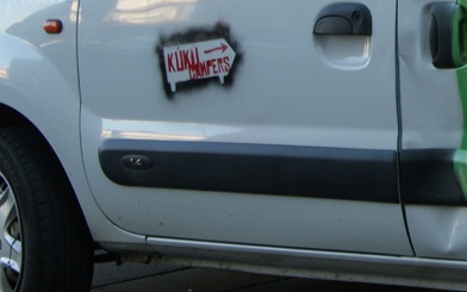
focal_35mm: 187
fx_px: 2380
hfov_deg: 11.0
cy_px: -55
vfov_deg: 7.0
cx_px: 593
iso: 100
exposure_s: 1/60
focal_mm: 30
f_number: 5.6
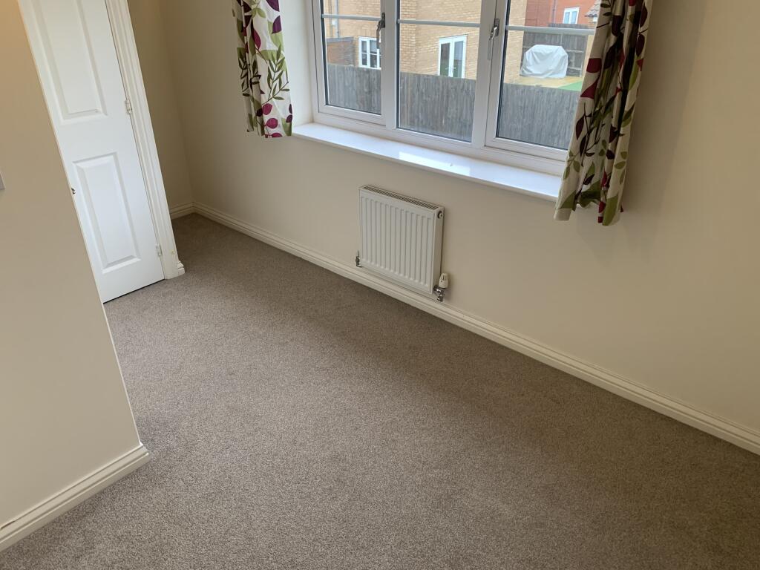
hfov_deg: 67.3
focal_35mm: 26
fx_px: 571
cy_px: 285
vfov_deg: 53.1
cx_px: 380
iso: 200
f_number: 1.8
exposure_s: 1/50
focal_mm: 4.25
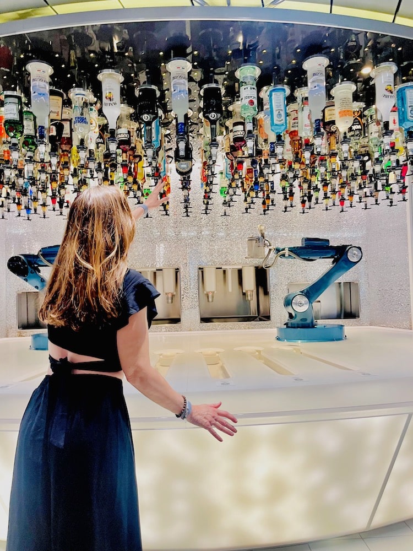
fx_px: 414
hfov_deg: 53.1
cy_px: 276
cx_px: 206
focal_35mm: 26
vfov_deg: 67.3
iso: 100
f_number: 1.6
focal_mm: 5.1
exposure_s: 1/75
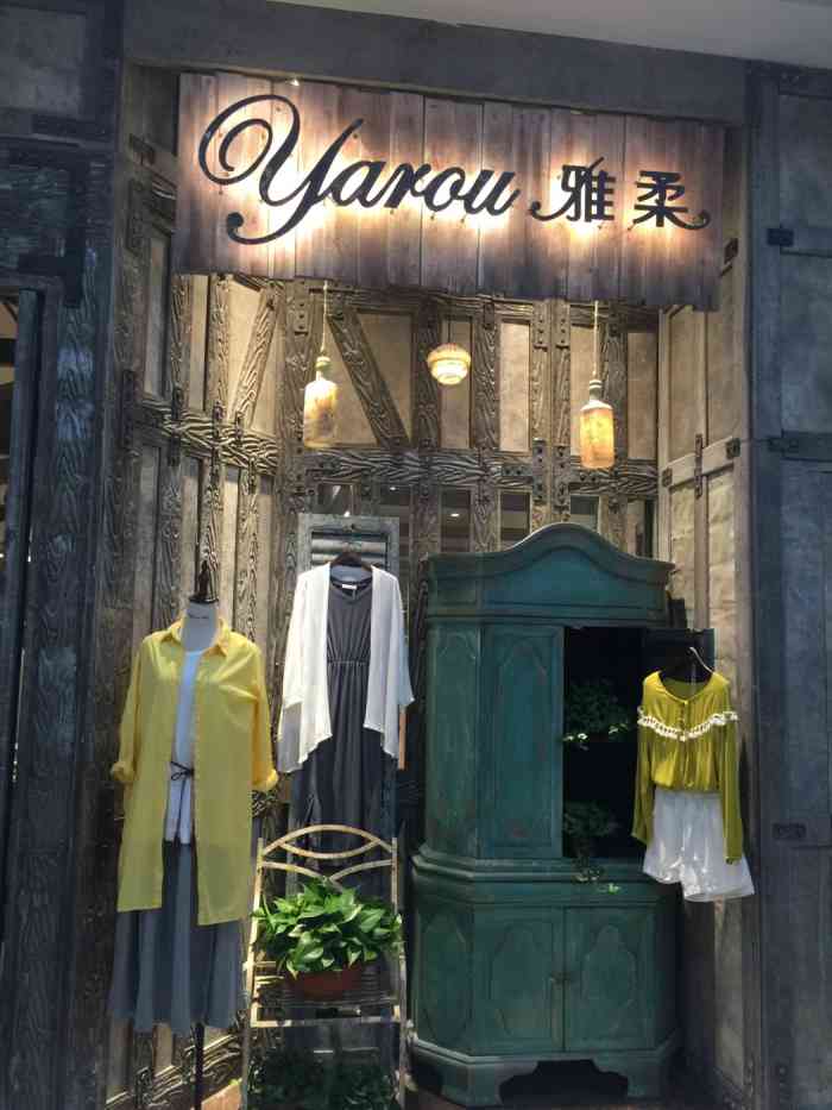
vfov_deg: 61.7
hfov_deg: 48.2
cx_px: 416
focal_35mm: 29
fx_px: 929
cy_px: 555
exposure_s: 1/15
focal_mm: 4.15
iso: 32
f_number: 2.2
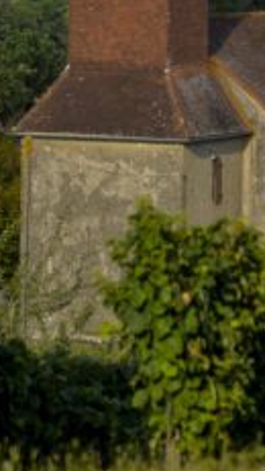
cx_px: 351
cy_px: 140
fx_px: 8504
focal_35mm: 681
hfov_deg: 1.8
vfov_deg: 3.2
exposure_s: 1/1000
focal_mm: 300
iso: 400
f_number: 8
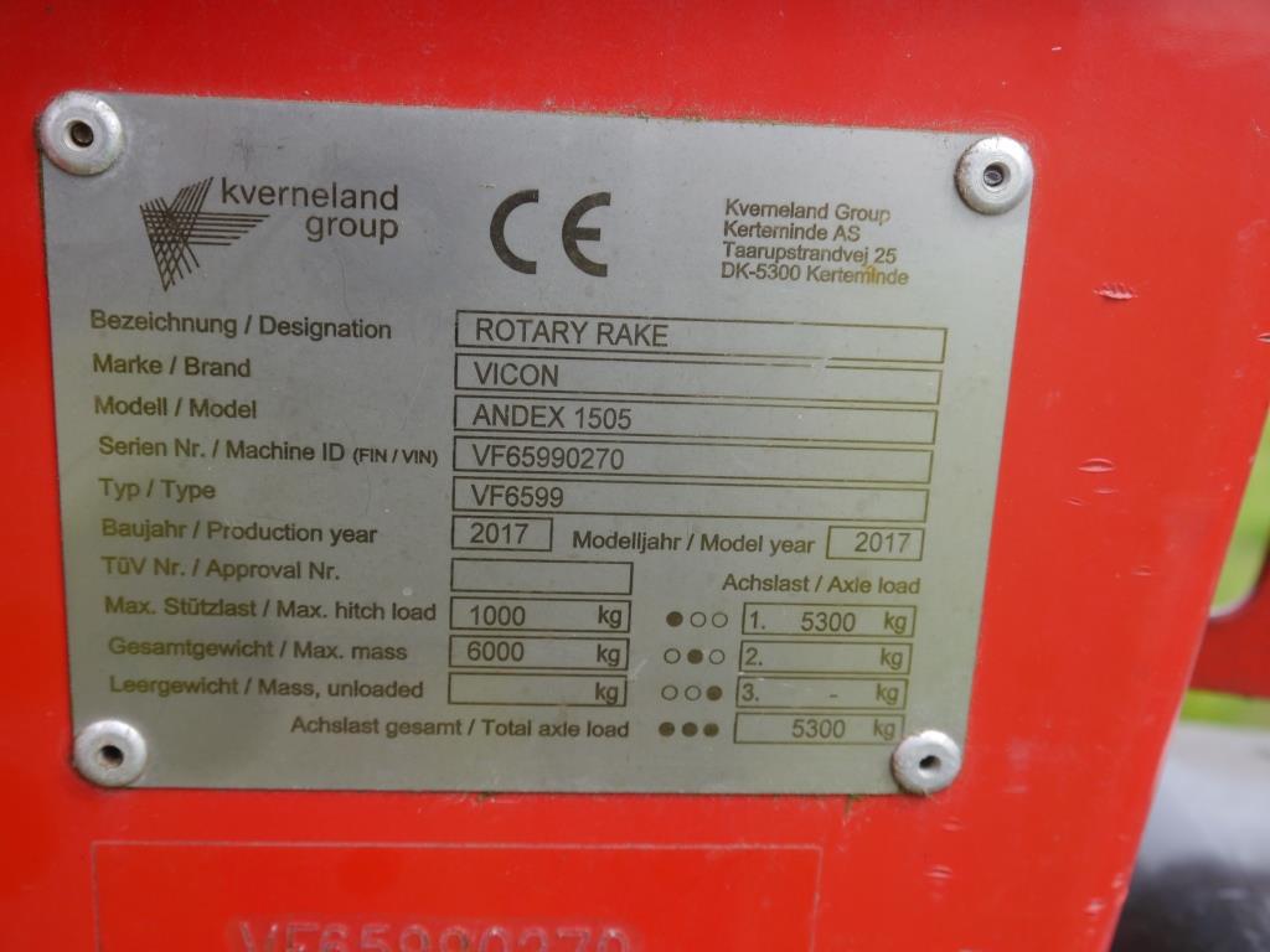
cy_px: 476
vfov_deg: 34.3
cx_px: 635
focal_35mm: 42
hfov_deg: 44.8
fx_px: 1541
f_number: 5
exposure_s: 1/125
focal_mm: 21
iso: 160
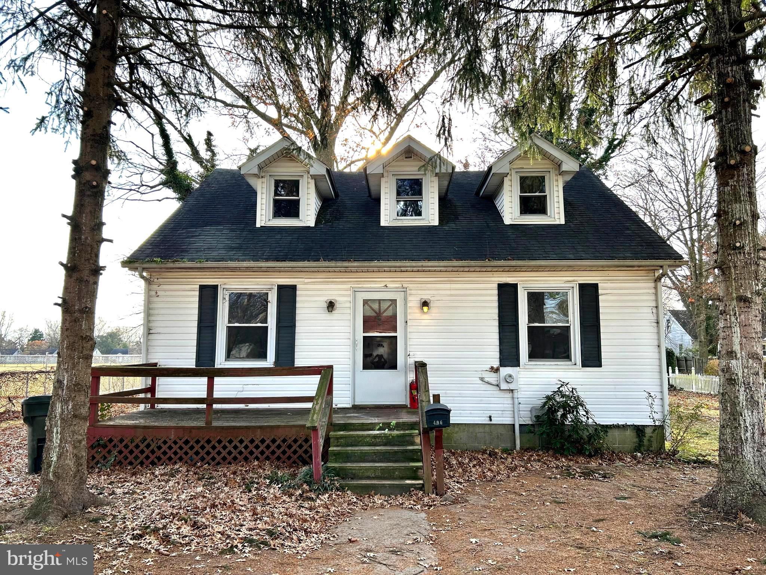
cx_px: 383
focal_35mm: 26
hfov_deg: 67.3
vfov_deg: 53.1
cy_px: 288
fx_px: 575
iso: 50
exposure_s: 1/482
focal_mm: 5.7
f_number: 1.5
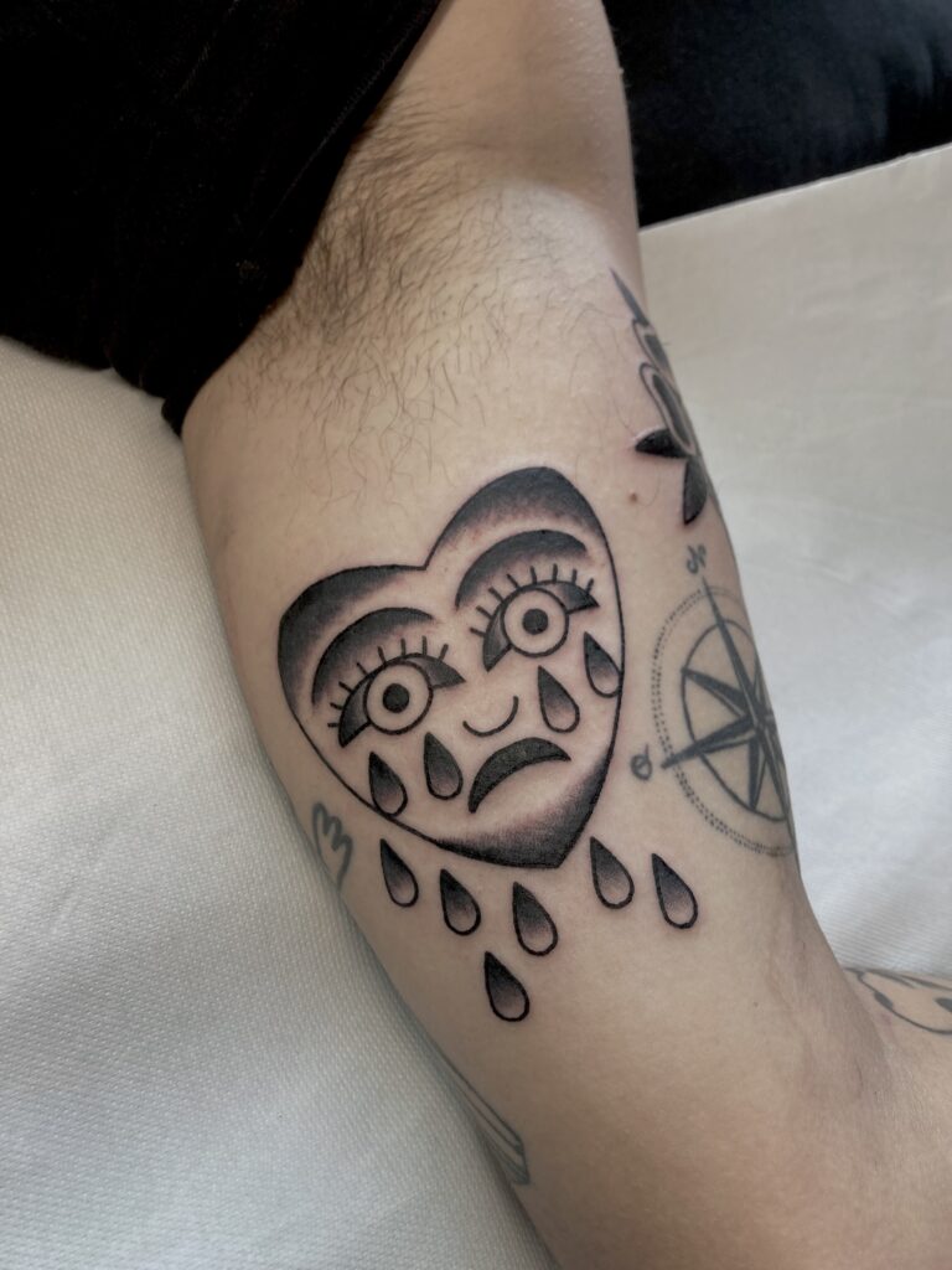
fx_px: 1027
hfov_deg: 49.7
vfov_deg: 63.4
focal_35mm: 28
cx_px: 476
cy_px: 635
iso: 64
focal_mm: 3.99
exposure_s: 1/100
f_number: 1.8
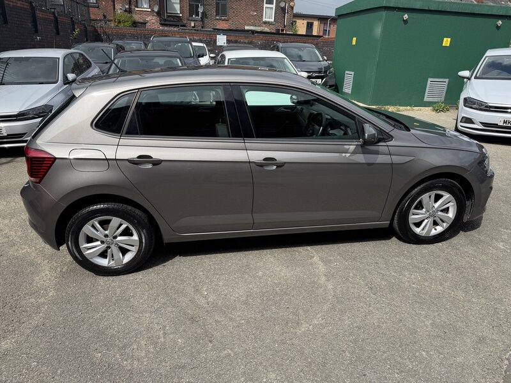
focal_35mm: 24
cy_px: 192
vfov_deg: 56.8
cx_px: 256
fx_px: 354
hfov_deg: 71.6
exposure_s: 1/3597
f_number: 1.78
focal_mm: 6.76
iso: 80
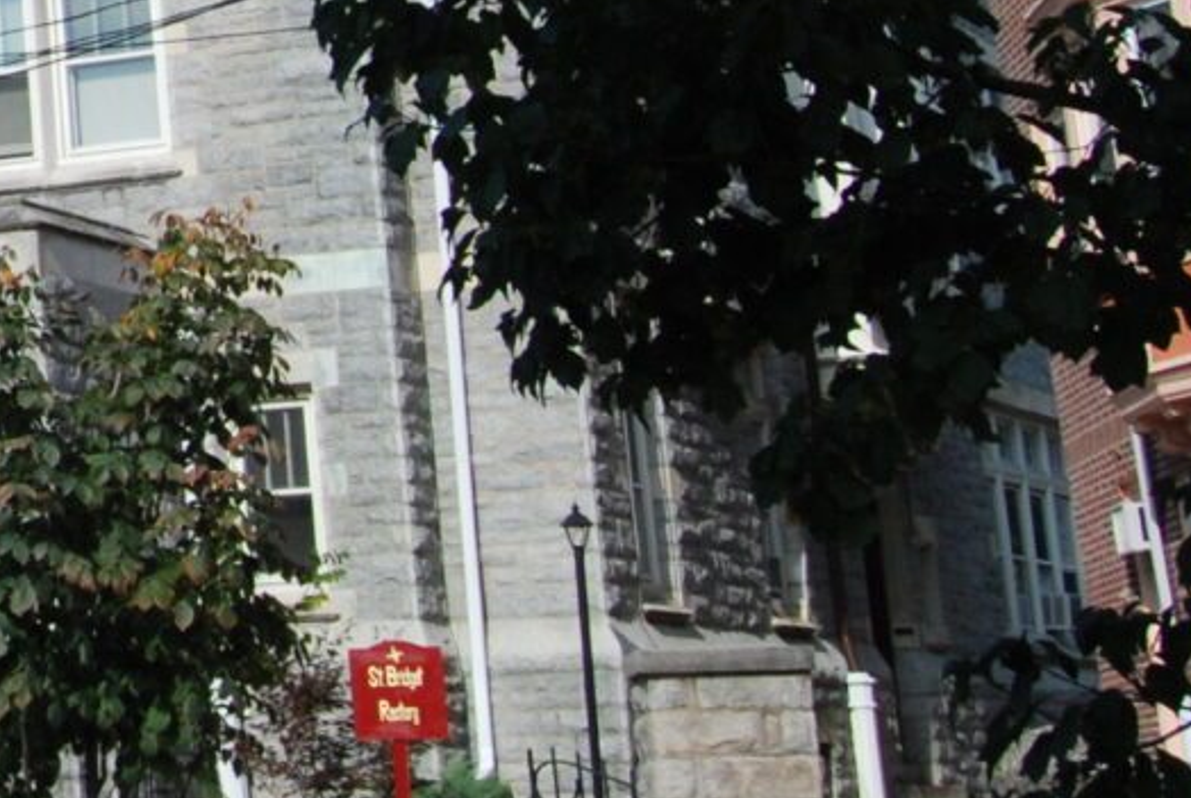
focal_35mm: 129
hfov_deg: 13.7
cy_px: -426
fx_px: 4274
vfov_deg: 10.3
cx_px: -1116
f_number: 11
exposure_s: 1/500
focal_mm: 22
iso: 400
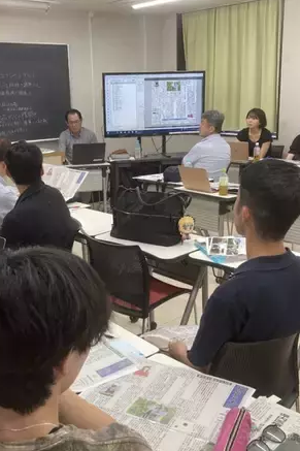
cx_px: 114
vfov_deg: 48.5
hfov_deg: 33.2
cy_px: 223
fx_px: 500
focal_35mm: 40
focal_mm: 3.99
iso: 50
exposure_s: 1/50
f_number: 1.8
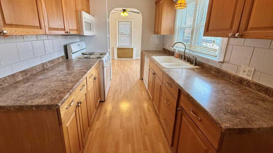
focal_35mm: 16
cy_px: 62
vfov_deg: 66.5
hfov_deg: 99.3
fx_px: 116
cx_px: 131
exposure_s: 1/120
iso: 125
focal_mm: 2.22
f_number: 2.2
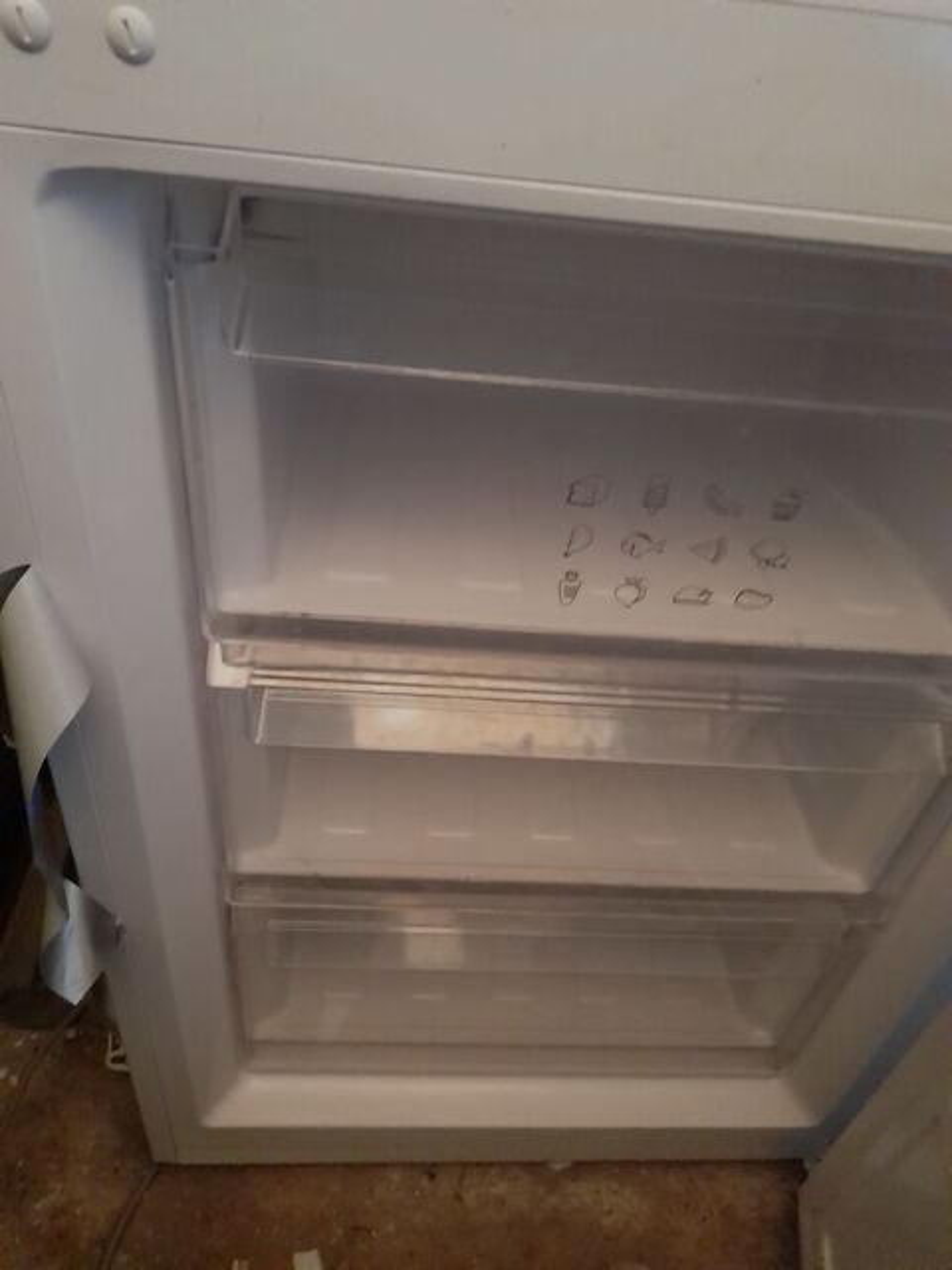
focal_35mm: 25
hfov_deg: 54.9
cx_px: 476
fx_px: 917
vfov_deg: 69.4
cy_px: 635
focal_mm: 4.6
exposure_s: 1/10
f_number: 2
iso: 800
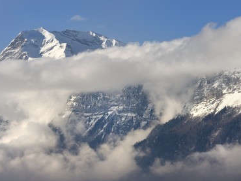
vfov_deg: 10.4
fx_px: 988
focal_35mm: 142
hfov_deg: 13.9
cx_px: 114
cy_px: 91
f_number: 14
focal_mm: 130
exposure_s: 1/250
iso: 200
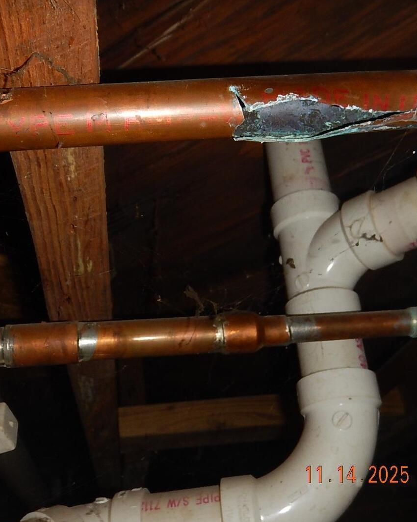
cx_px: 169
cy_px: 265
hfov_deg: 36.4
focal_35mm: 41
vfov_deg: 44.8
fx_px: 633
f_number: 4.2
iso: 200
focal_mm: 5.6
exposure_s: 1/30
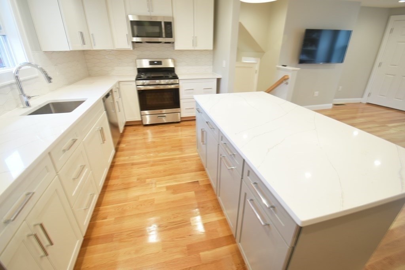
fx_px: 169
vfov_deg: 77.3
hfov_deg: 100.4
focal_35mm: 15
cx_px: 202
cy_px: 135
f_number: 5.6
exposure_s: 1/30
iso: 1000
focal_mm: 10
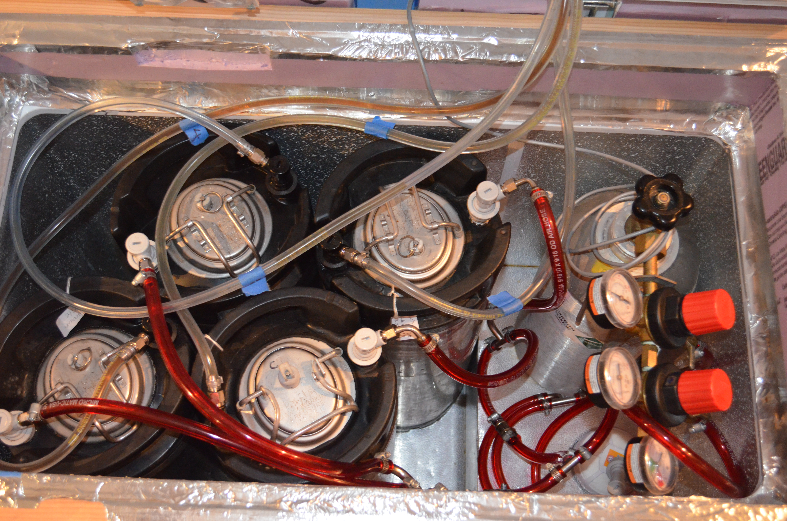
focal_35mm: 45
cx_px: 394
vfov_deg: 29.7
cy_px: 260
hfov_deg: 43.7
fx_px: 982
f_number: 4.5
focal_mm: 30
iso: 3200
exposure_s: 1/15
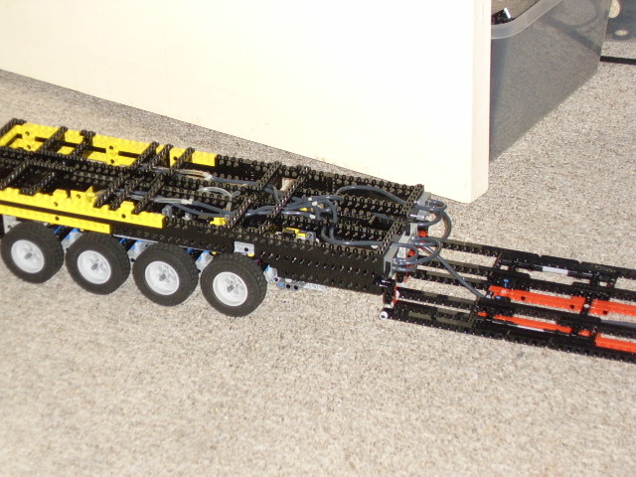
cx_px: 318
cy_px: 238
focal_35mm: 71
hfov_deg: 27.4
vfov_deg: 20.7
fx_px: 1304
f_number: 4.5
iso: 259
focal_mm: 13.7
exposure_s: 1/60
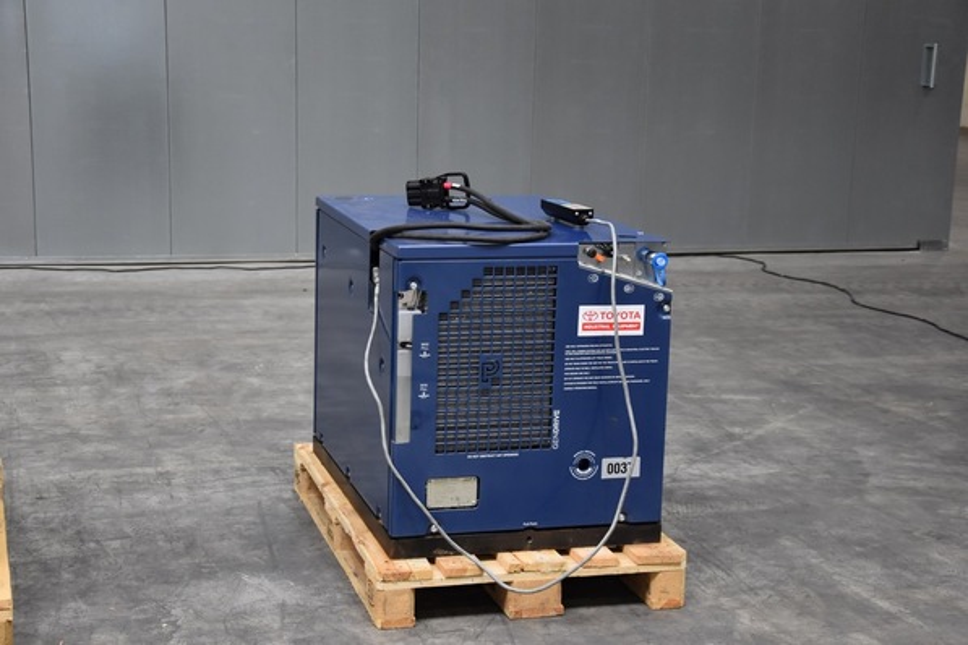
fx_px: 1694
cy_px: 322
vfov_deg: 21.6
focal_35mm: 63
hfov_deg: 31.9
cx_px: 484
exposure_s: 1/60
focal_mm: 42
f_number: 4.8
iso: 800
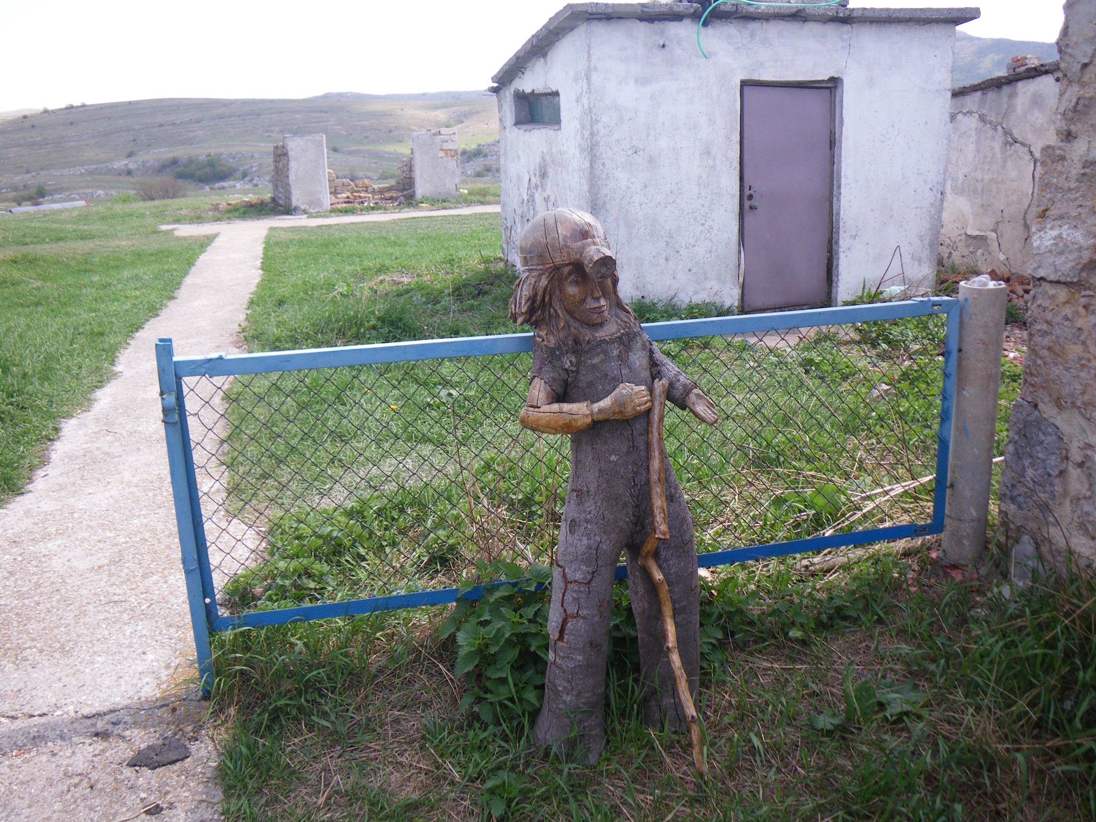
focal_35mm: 28
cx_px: 548
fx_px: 887
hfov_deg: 63.4
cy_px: 411
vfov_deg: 49.7
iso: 50
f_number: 3.5
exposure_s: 1/125
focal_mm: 5
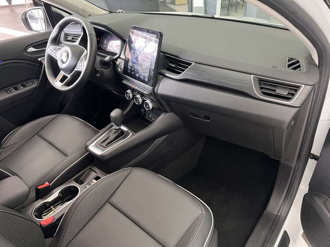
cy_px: 124
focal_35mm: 26
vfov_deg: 53.1
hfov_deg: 67.3
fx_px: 248
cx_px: 165
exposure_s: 1/50
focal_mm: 5.7
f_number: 1.5
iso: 320
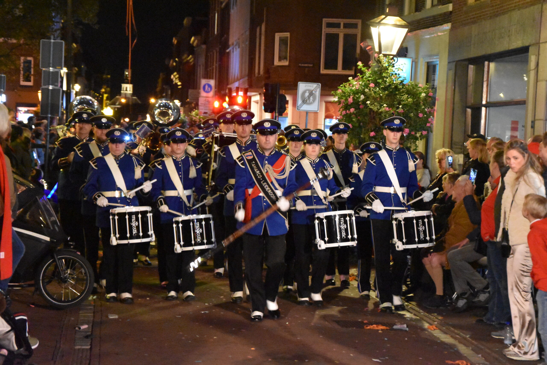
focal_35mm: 93
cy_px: 182
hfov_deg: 21.9
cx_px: 274
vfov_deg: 14.7
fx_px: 1413
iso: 12800
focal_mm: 62
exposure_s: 1/50
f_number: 5.3
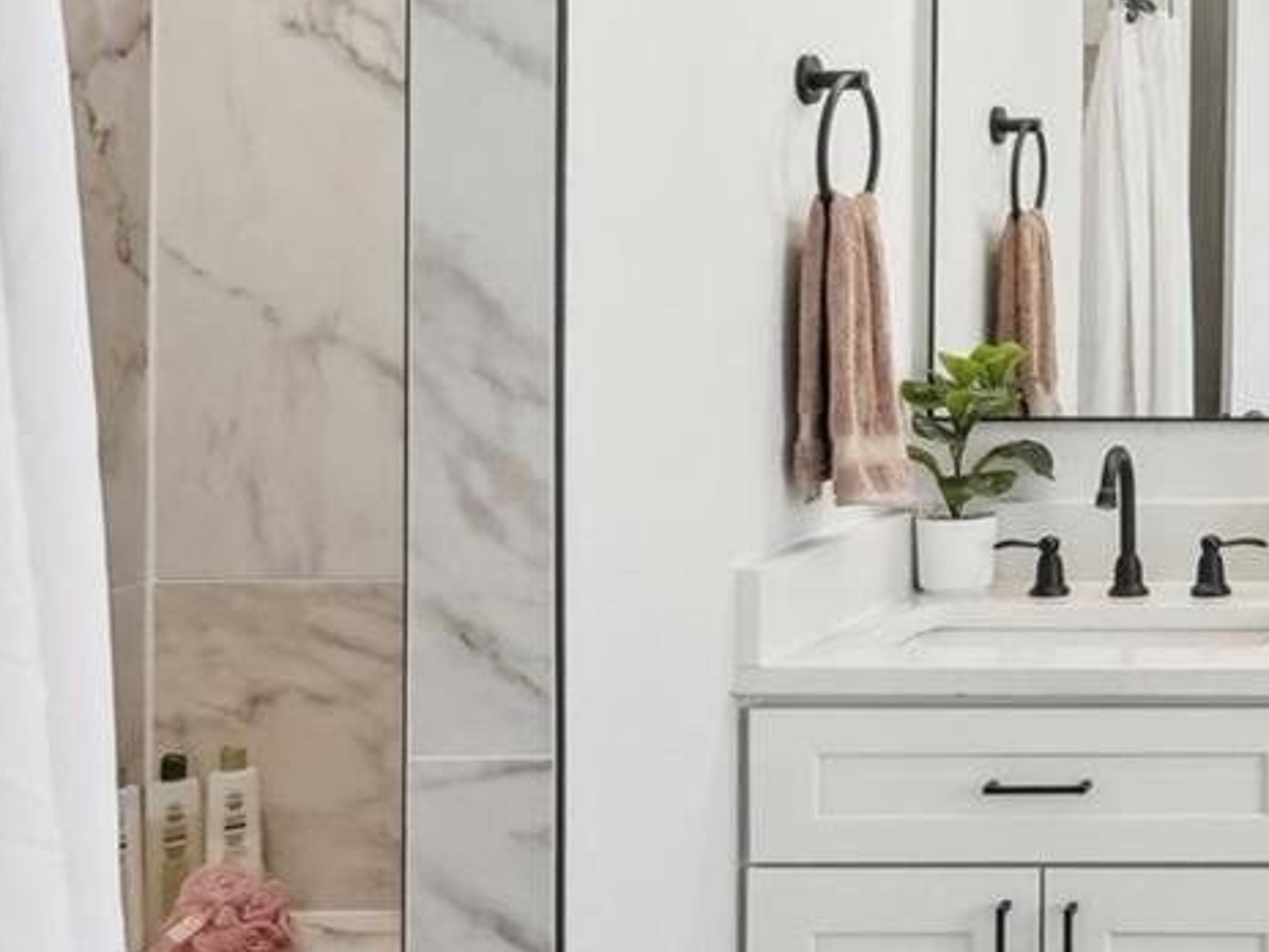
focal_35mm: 53
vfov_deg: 27.2
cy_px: 252
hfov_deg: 29.8
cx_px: 1603
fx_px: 1943
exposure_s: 1/40
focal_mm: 16
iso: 400
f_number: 8
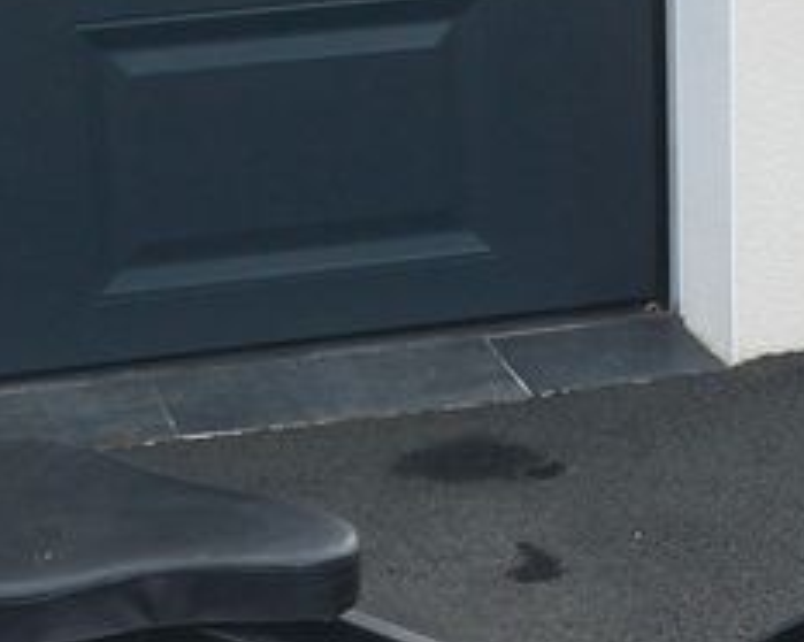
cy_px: 583
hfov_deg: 14.5
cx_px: 863
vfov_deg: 11.8
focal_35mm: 130
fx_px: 3091
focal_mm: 5.7
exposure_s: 1/237
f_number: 2.9
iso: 80
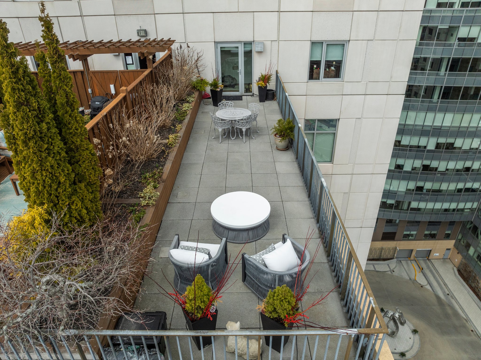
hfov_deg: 71.6
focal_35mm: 24
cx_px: 240
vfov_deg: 56.8
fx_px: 333
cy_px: 180
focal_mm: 12.29
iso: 200
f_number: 2.8
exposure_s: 1/400
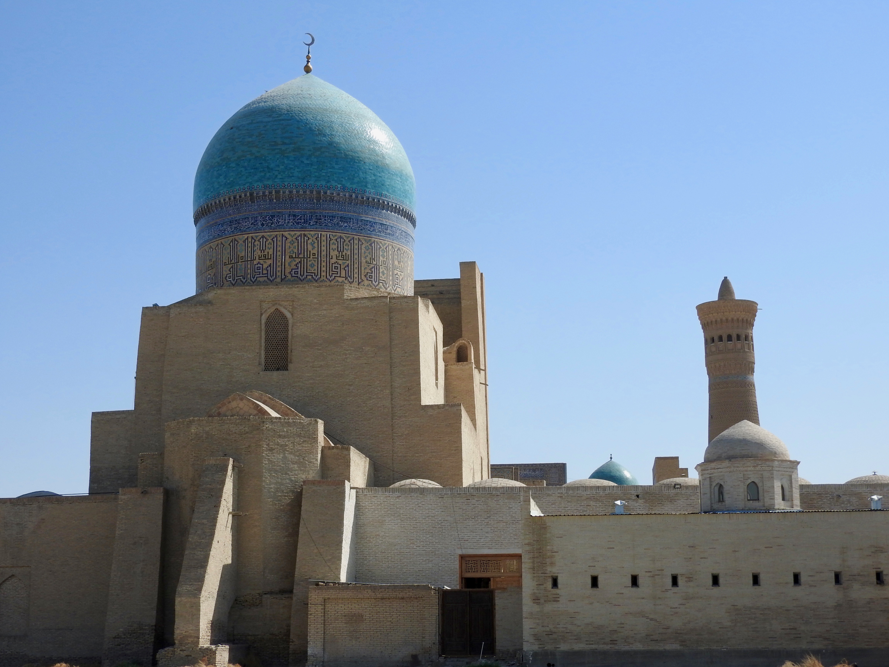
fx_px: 1541
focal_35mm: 60
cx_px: 444
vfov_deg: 24.4
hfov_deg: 32.2
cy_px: 334
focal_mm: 10.7
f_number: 4.2
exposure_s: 1/1250
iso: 100
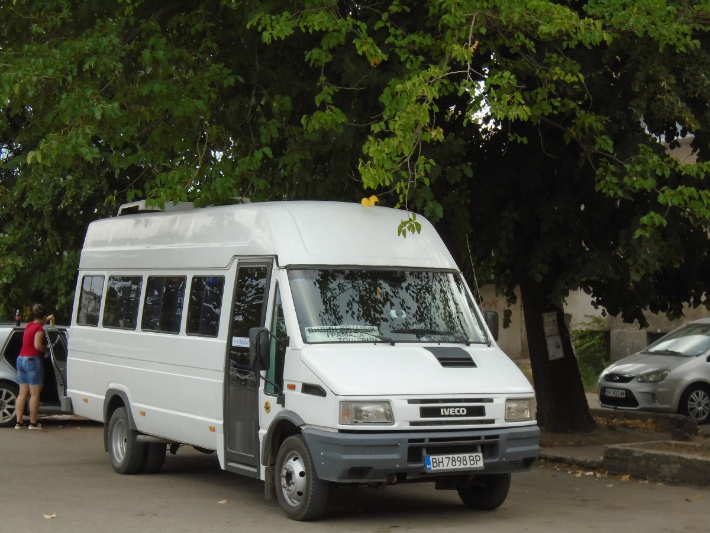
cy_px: 266
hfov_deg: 24.7
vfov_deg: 18.7
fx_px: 1620
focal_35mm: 79
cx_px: 355
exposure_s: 1/250
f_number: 6.1
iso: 100
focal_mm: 14
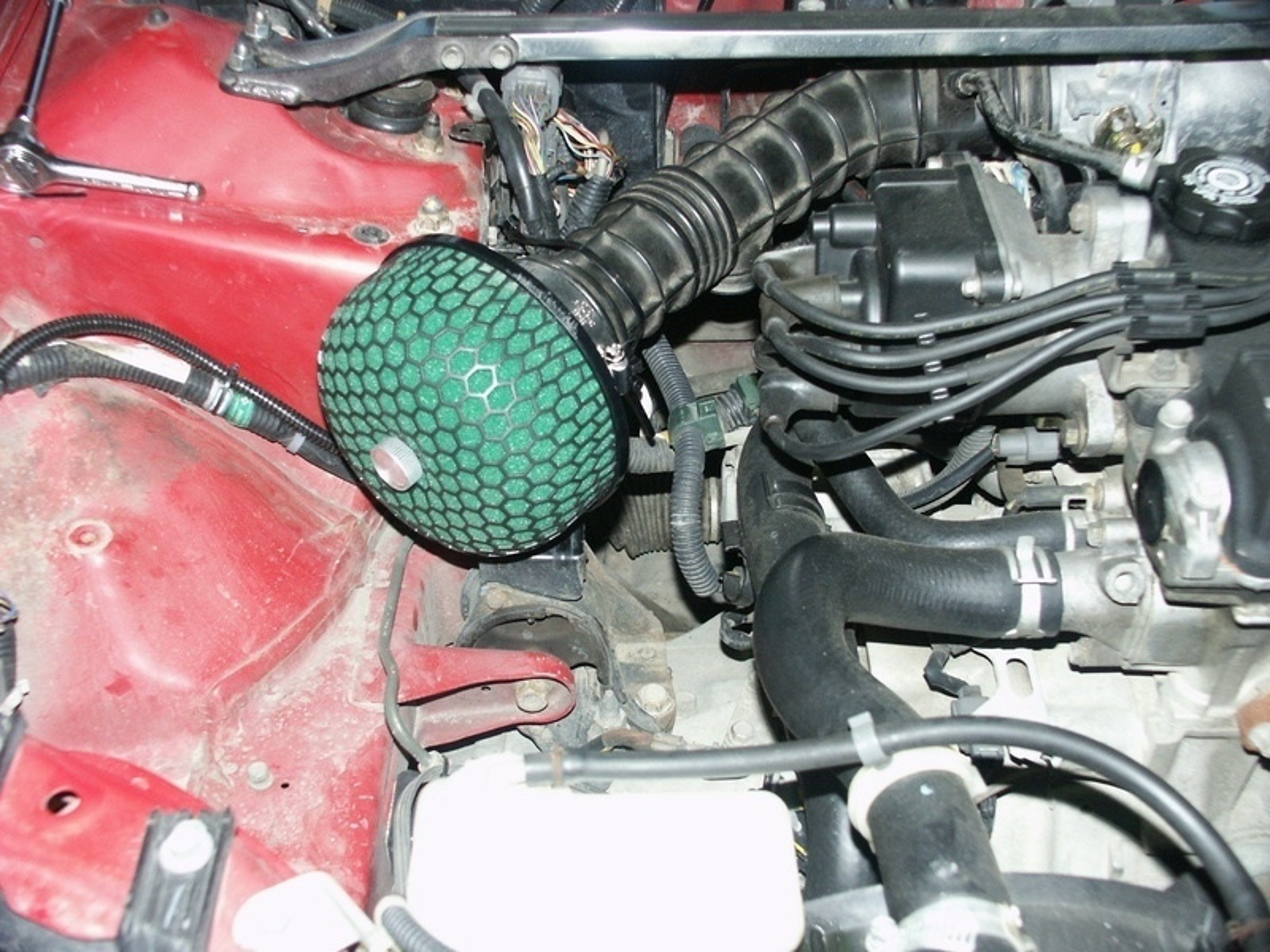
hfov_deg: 43.9
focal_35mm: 43
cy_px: 476
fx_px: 1578
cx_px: 635
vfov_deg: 33.6
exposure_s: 1/45
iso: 200
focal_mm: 11.13
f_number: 2.8
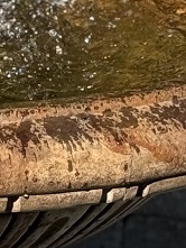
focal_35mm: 350
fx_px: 2505
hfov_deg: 4.2
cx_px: -142
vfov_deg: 5.6
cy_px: -69
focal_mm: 6.76
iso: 64
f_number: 1.78
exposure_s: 1/1637
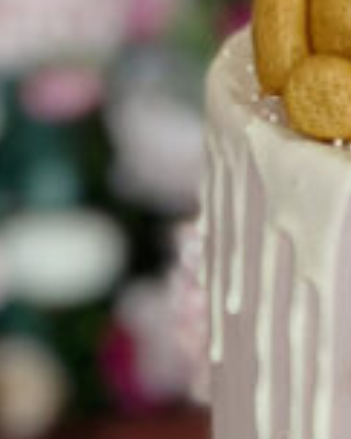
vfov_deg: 7.7
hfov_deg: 6.1
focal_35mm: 248
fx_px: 3217
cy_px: 645
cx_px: 611
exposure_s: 1/122
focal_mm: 6
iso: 125
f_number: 2
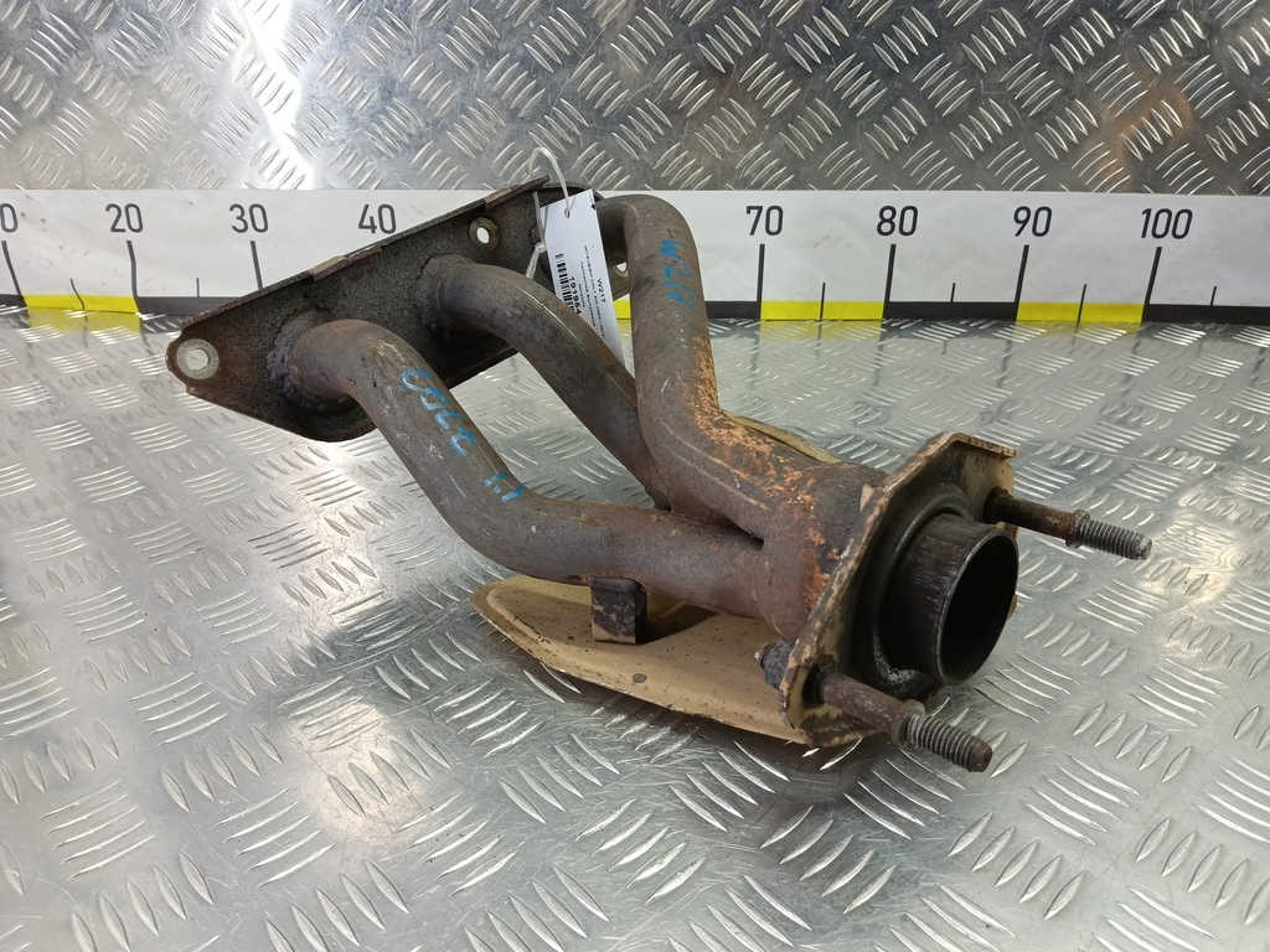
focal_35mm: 23
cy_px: 476
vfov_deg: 58.9
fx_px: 844
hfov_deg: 73.9
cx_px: 635
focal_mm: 4.11
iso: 176
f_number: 1.6
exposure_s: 1/50
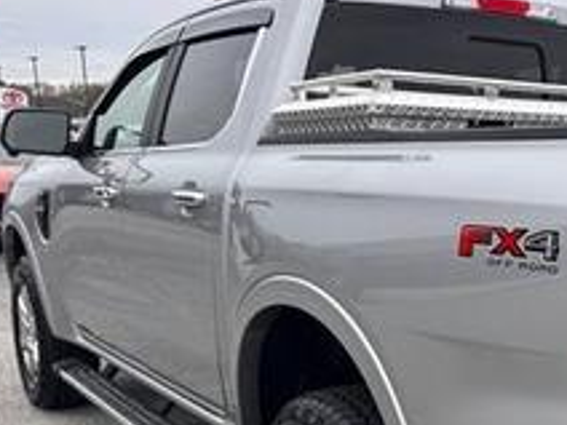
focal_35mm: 57
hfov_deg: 30.9
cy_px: 334
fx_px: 934
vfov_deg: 25.3
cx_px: 588
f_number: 1.78
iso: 80
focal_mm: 6.86
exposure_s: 1/999
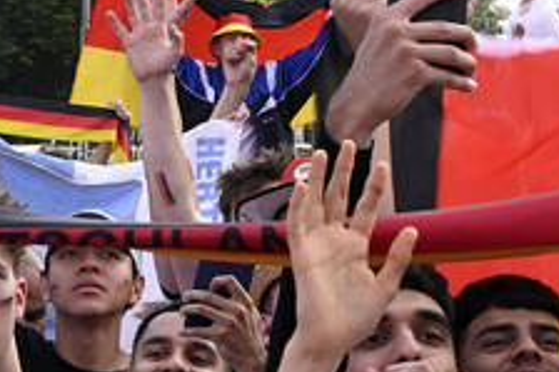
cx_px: 116
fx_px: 2188
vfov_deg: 9.7
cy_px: 95
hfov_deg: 14.5
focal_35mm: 141
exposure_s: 1/125
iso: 2500
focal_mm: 70
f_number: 22
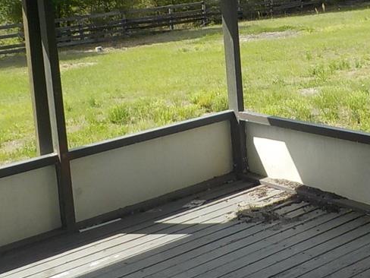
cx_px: 279
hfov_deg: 30.2
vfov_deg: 22.8
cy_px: 36
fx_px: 673
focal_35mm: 63
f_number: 3.3
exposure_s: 1/800
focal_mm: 4.1
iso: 125
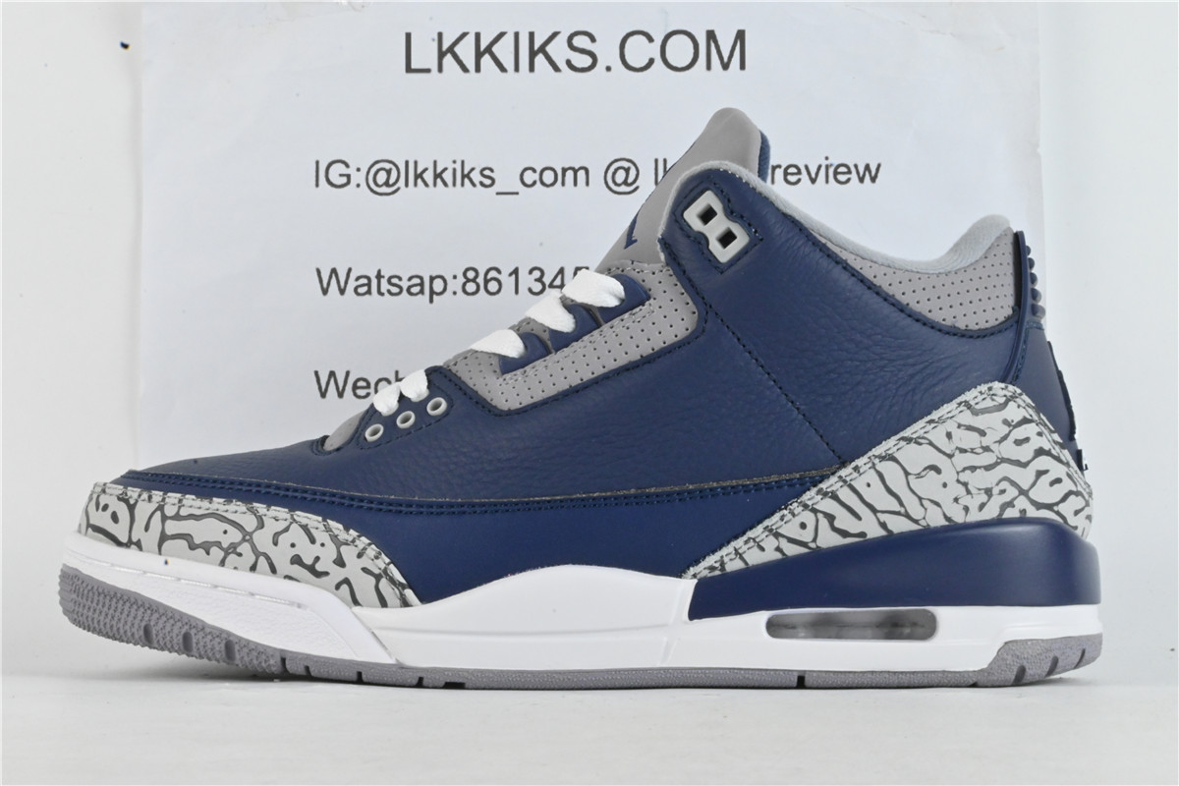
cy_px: 393
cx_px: 590
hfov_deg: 33.4
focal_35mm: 60
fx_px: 1965
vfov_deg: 22.6
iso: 1600
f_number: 36
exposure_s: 1/10
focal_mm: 40
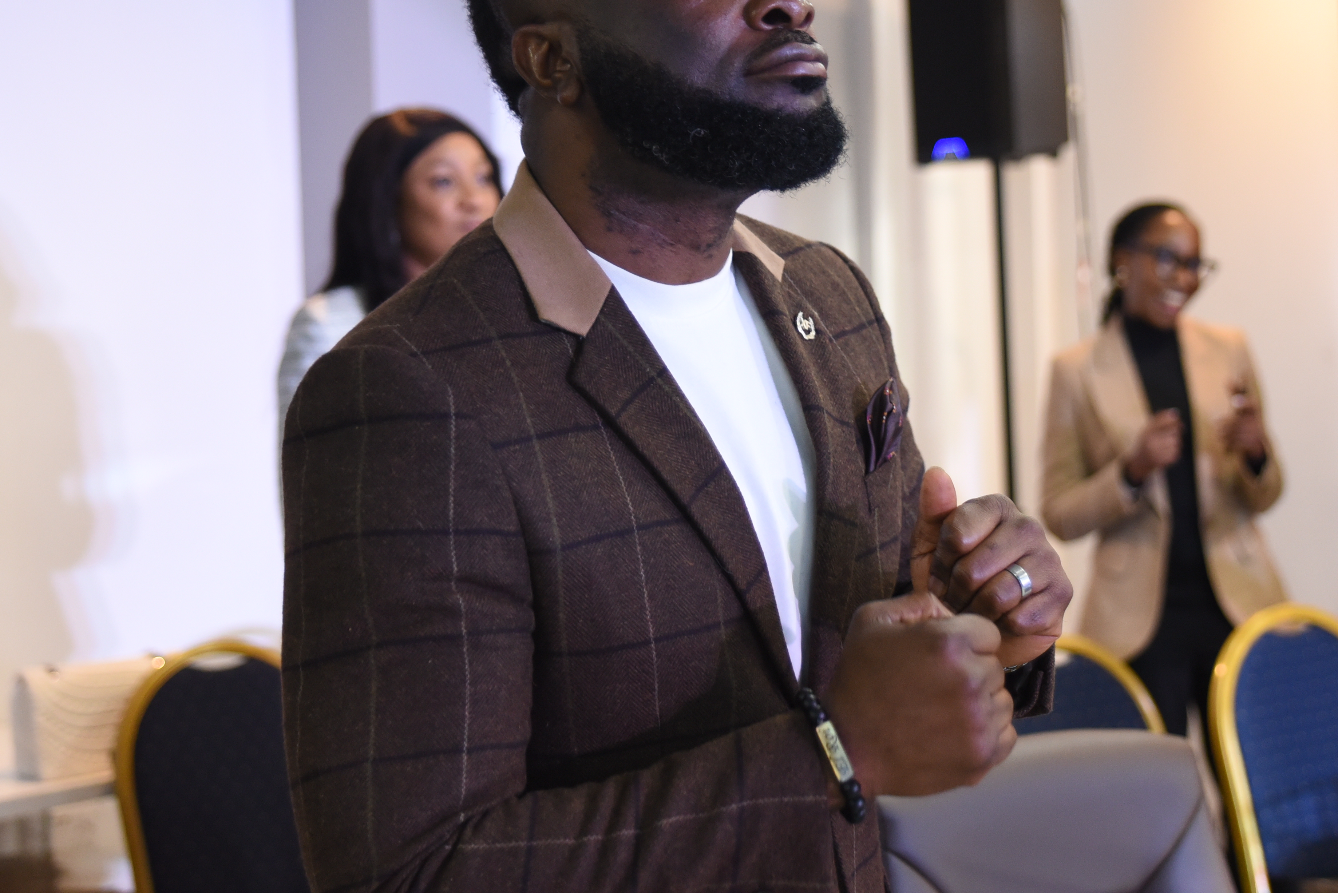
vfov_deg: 18.9
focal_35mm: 72
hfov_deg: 28.0
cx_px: 814
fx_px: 2677
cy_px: 353
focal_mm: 44
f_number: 2.8
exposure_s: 1/200
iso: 2000
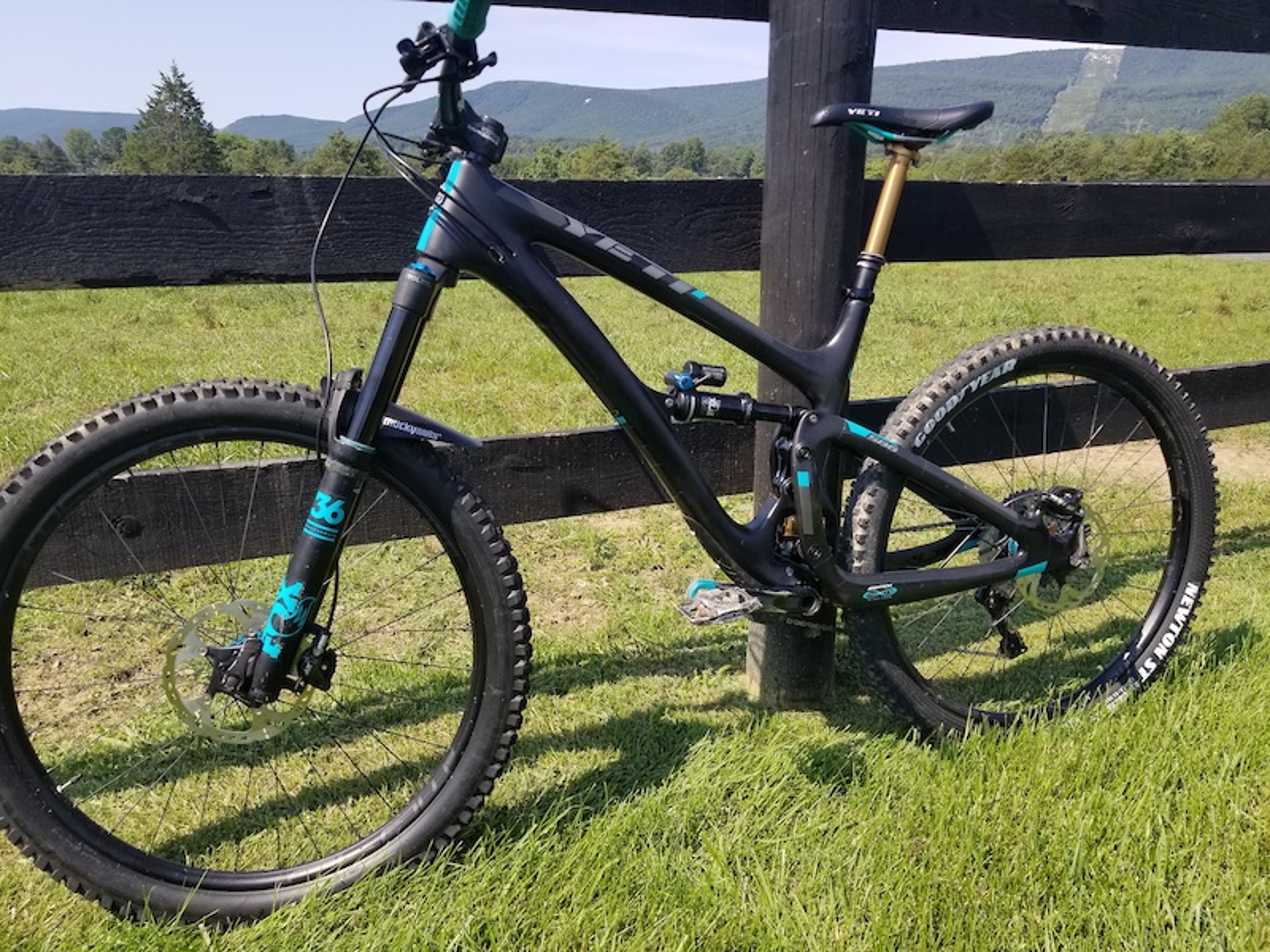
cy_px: 476
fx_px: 954
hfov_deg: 67.3
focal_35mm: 26
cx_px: 635
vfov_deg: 53.1
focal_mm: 4.25
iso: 50
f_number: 1.7
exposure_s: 1/1520
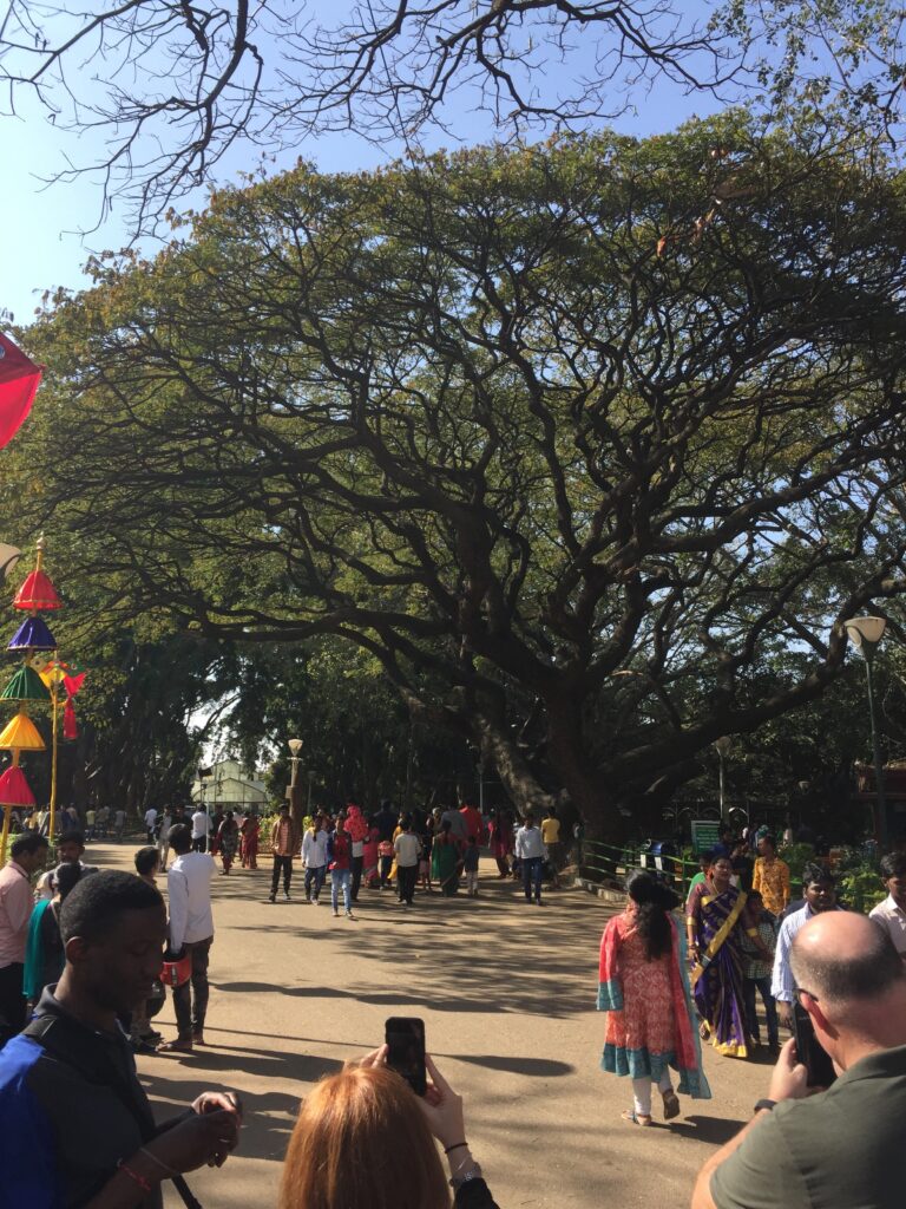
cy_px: 604
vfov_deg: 61.7
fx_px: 1012
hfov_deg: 48.2
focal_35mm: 29
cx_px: 453
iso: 32
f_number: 2.2
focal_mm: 4.15
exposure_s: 1/989
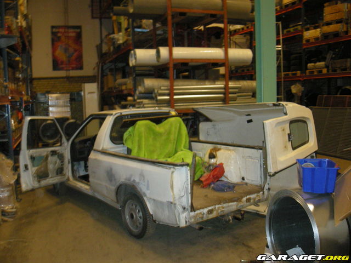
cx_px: 176
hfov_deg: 52.6
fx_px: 355
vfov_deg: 40.7
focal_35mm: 35
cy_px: 132
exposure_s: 1/30
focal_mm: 5.7
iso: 267
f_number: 2.8
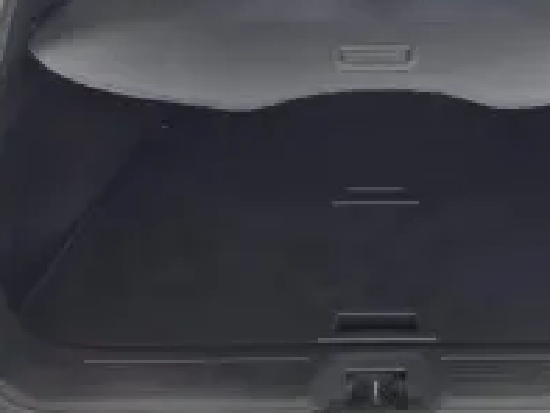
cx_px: 385
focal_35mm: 42
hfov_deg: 43.8
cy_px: 114
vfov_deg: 33.8
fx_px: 668
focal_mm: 6.25
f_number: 1.7
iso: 250
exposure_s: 1/100
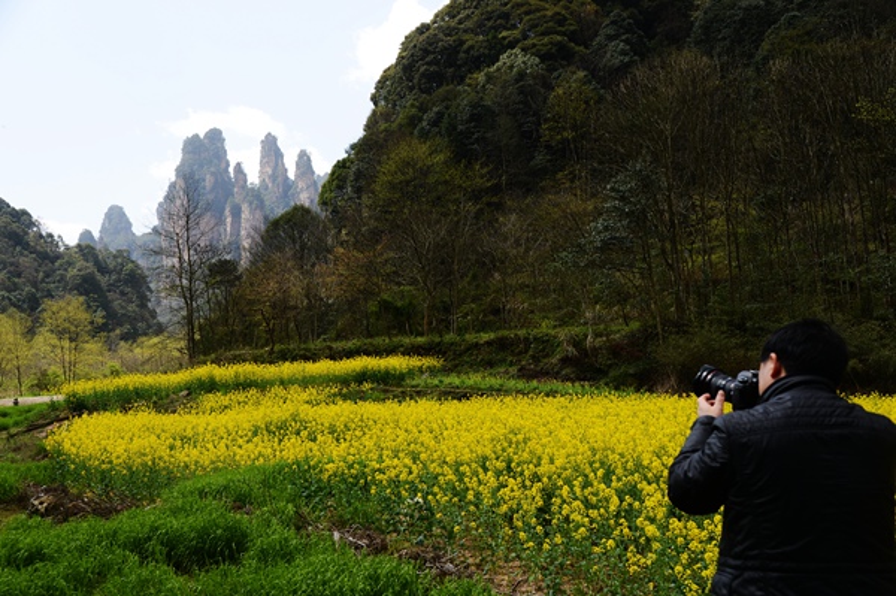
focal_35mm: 35
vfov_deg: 37.8
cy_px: 298
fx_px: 870
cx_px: 448
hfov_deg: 54.5
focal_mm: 35
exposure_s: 1/125
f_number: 7.1
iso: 200
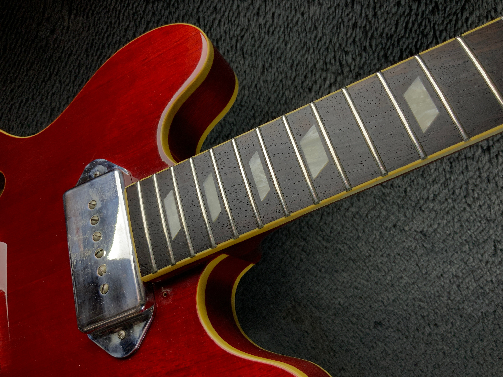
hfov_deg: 61.7
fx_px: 421
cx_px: 252
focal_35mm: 29
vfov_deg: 48.2
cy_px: 188
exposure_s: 1/120
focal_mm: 3
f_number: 1.8
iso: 40
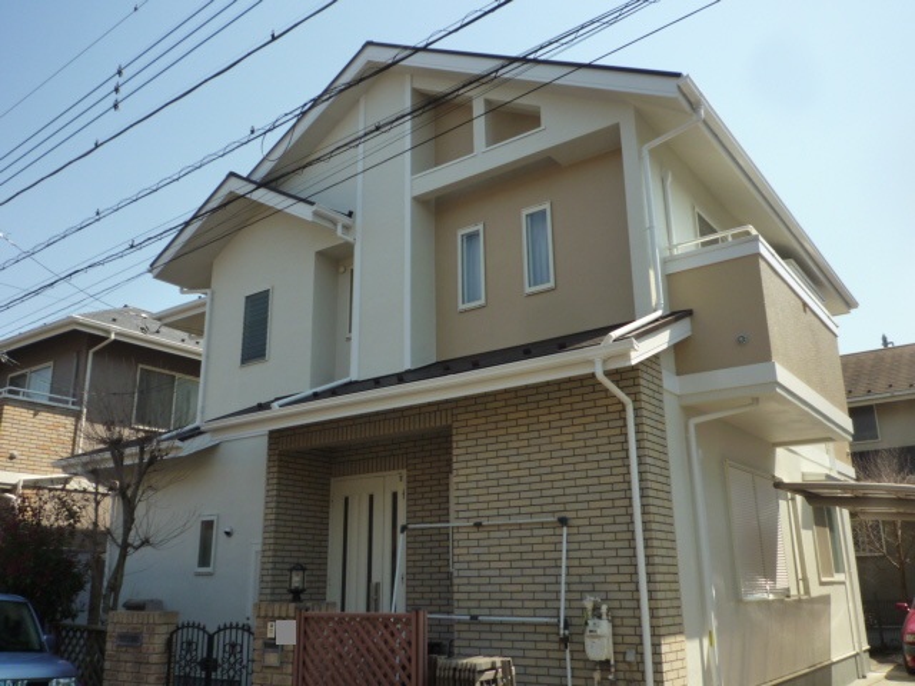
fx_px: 793
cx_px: 458
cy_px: 343
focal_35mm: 30
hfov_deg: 60.0
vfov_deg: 46.8
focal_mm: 4.4
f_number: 3.5
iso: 125
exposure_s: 1/500
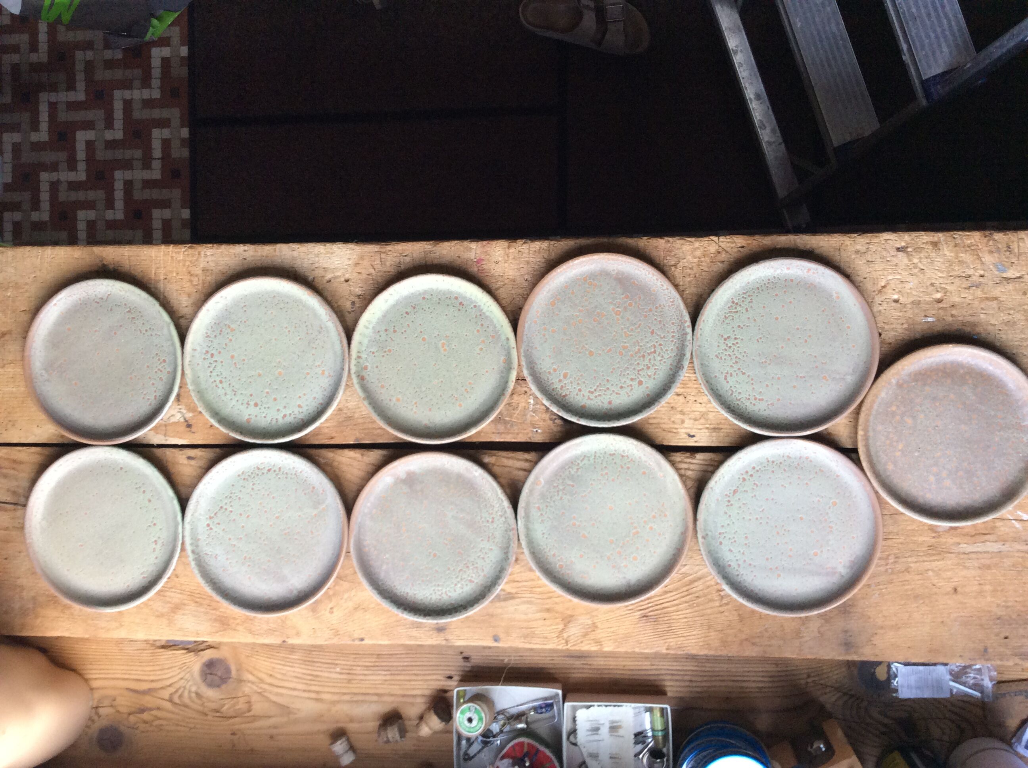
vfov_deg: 44.1
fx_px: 949
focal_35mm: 32
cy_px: 384
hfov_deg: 56.9
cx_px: 514
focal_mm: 3.3
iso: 100
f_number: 2.4
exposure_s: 1/25
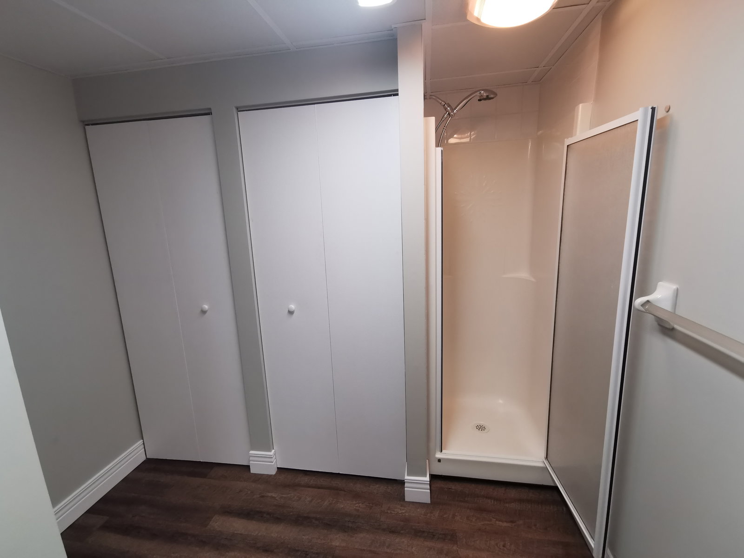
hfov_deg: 94.5
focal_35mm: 16
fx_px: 344
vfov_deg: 78.1
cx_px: 372
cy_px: 279
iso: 200
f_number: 2.2
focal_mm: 2.35
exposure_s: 1/60
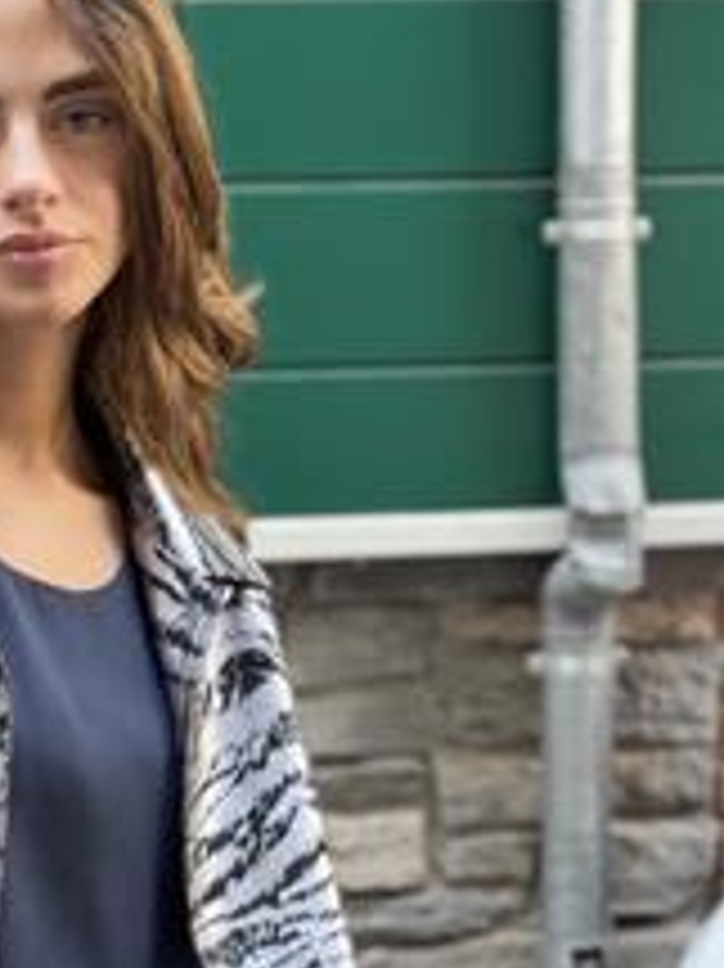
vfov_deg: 16.6
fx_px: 3322
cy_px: 561
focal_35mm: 119
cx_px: -22
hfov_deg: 12.3
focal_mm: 6.76
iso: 80
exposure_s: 1/121
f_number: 1.78
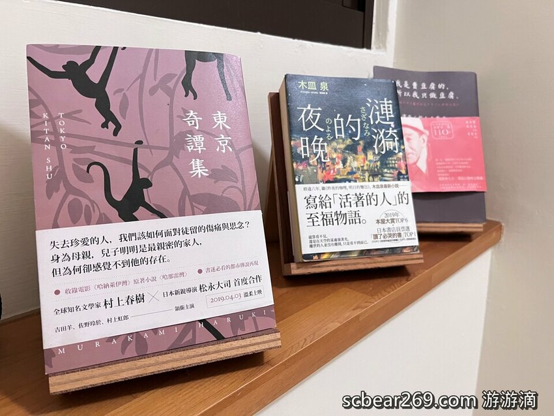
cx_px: 277
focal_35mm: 26
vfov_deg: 53.0
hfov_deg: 67.3
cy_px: 208
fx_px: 416
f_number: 1.5
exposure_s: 1/40
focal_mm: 5.7
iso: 640
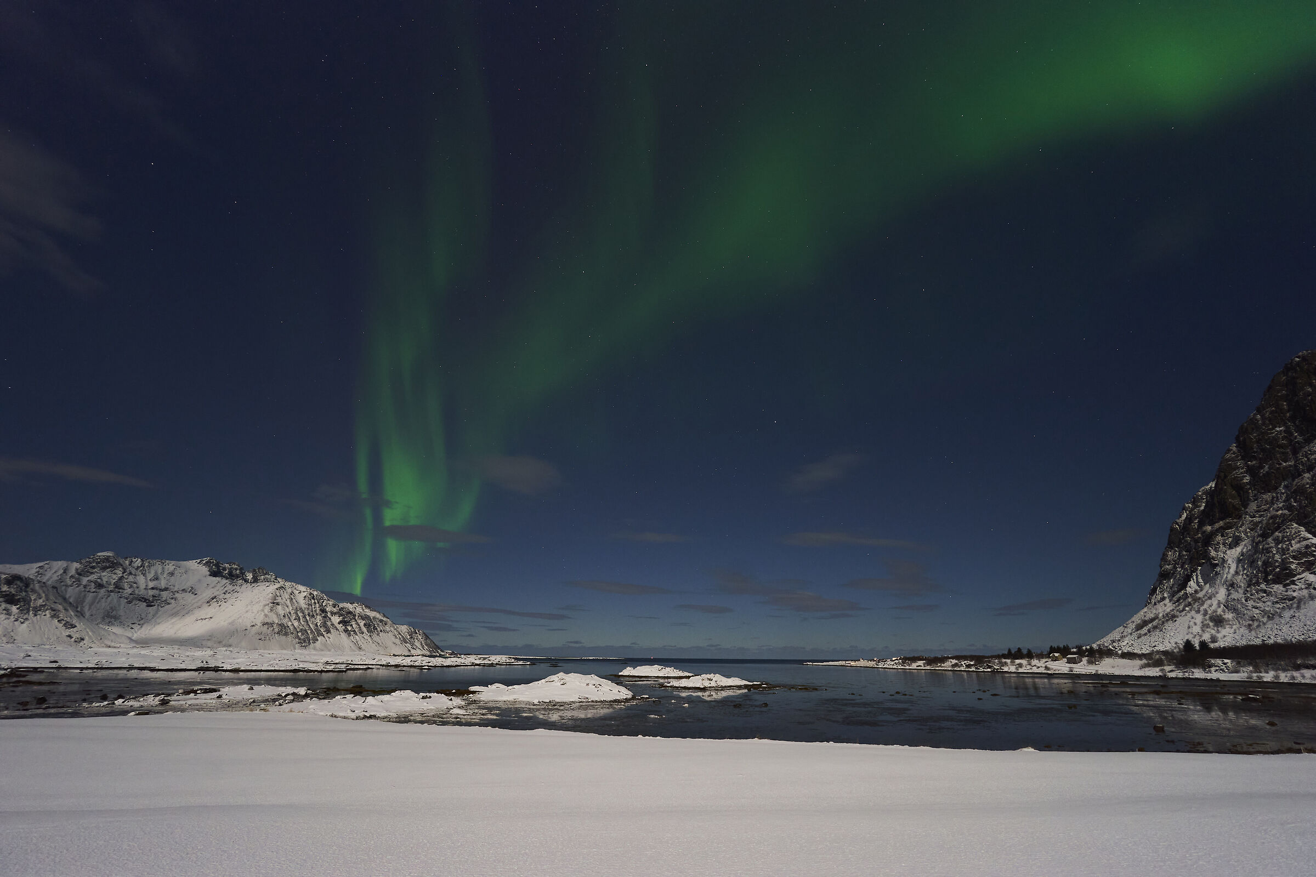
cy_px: 438
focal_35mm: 15
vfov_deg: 77.3
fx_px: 548
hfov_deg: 100.4
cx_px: 658
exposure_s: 6
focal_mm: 15
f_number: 4.5
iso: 640
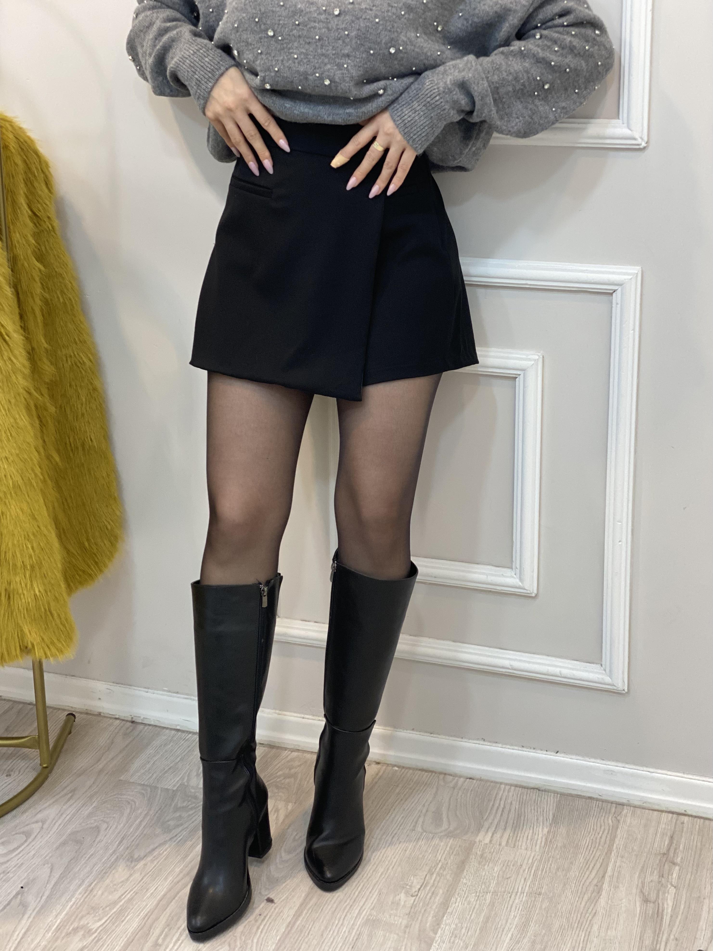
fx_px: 1428
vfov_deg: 36.8
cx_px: 356
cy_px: 476
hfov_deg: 28.0
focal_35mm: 52
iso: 160
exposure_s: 1/100
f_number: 2
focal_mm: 6
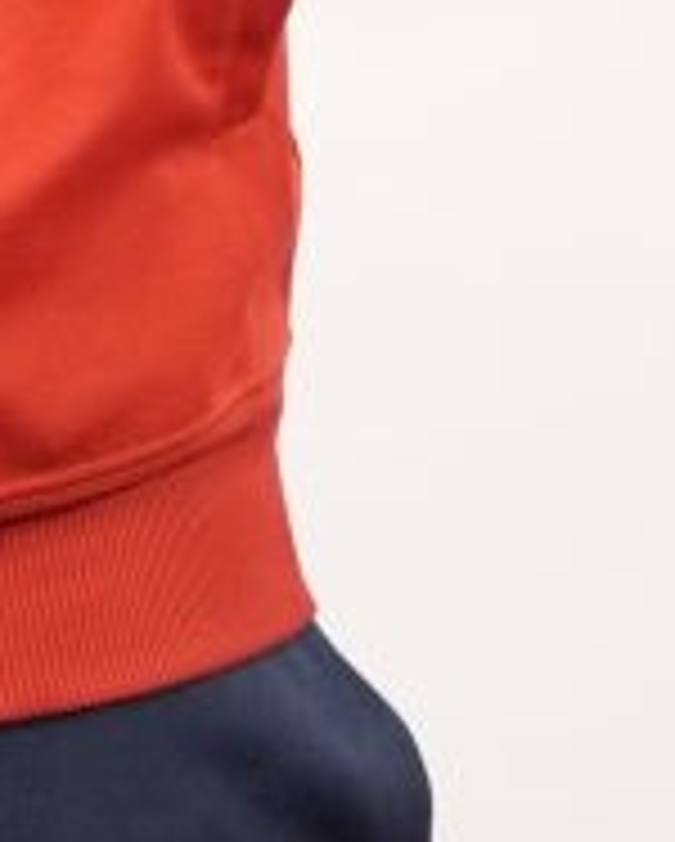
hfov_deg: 1.5
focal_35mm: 1059
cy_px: -1734
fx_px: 26402
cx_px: -904
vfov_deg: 1.8
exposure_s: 1/250
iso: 2000
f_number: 2.8
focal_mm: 176
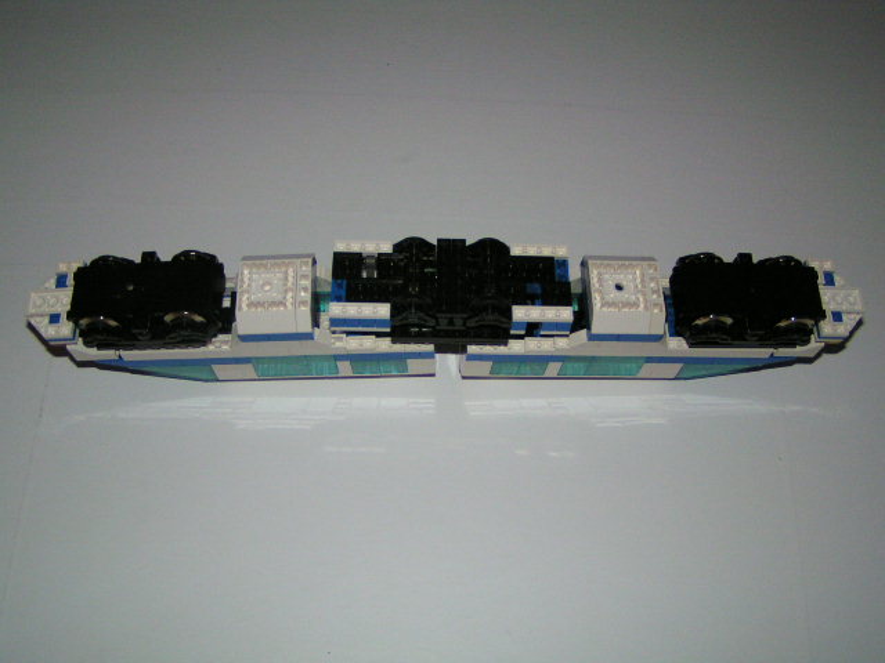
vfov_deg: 37.7
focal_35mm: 38
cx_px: 442
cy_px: 332
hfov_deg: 49.0
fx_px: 972
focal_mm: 5.8
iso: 200
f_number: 2.8
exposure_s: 1/40
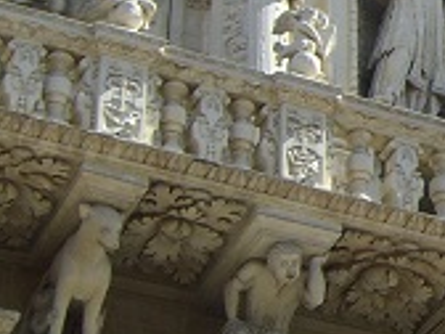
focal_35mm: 174
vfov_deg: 8.5
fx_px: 2237
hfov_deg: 10.8
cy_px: 8
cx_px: 758
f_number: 4.3
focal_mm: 6.2
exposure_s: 1/400
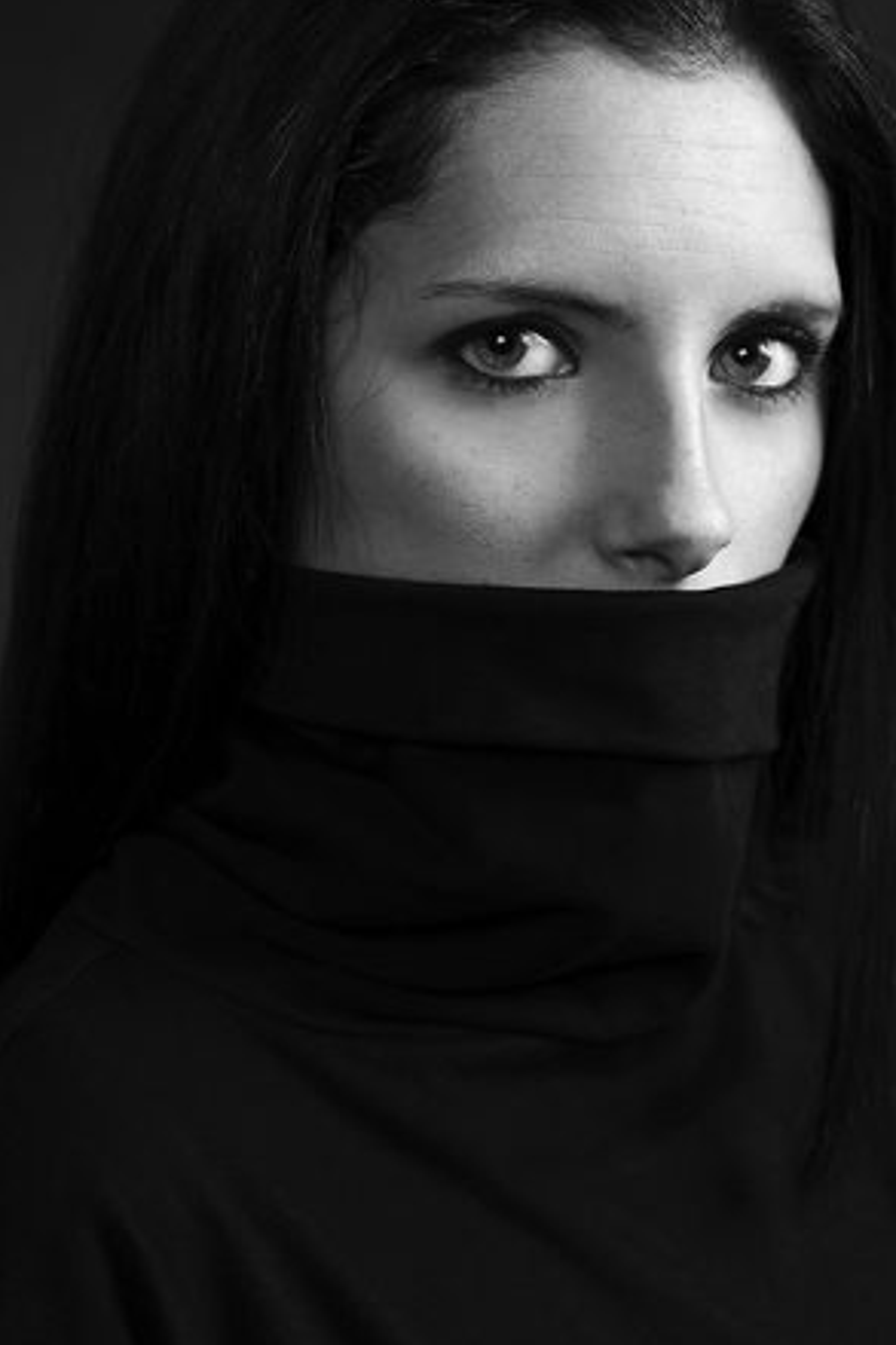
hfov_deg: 11.8
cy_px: 679
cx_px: 511
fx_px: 4334
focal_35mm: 116
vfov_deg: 17.6
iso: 100
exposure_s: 1/125
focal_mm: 85
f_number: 5.6
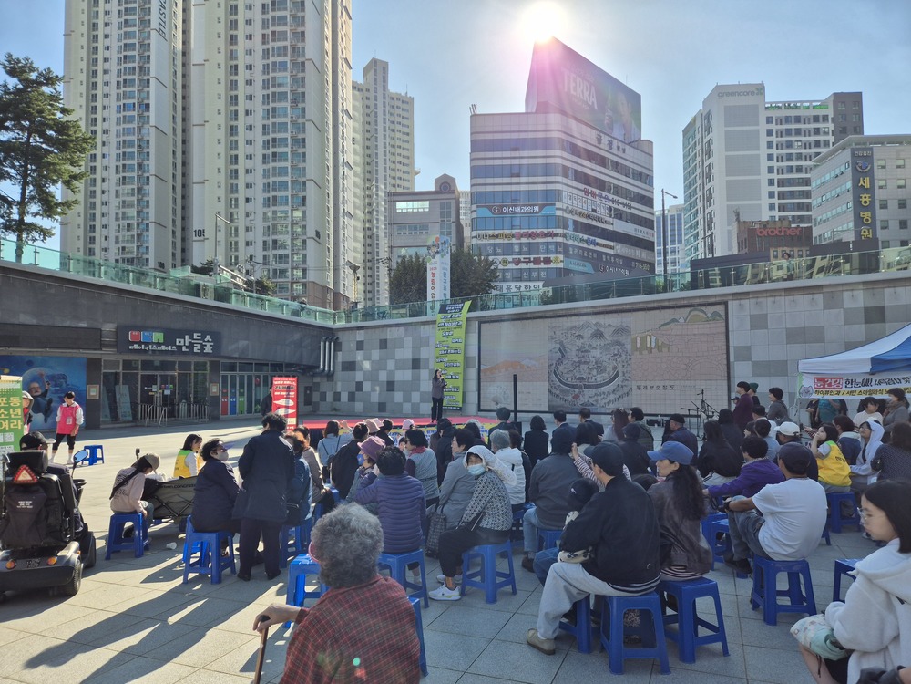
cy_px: 342
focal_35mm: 23
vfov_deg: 58.9
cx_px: 456
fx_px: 605
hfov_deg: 73.9
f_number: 1.8
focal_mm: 5.4
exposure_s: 1/2640
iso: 25
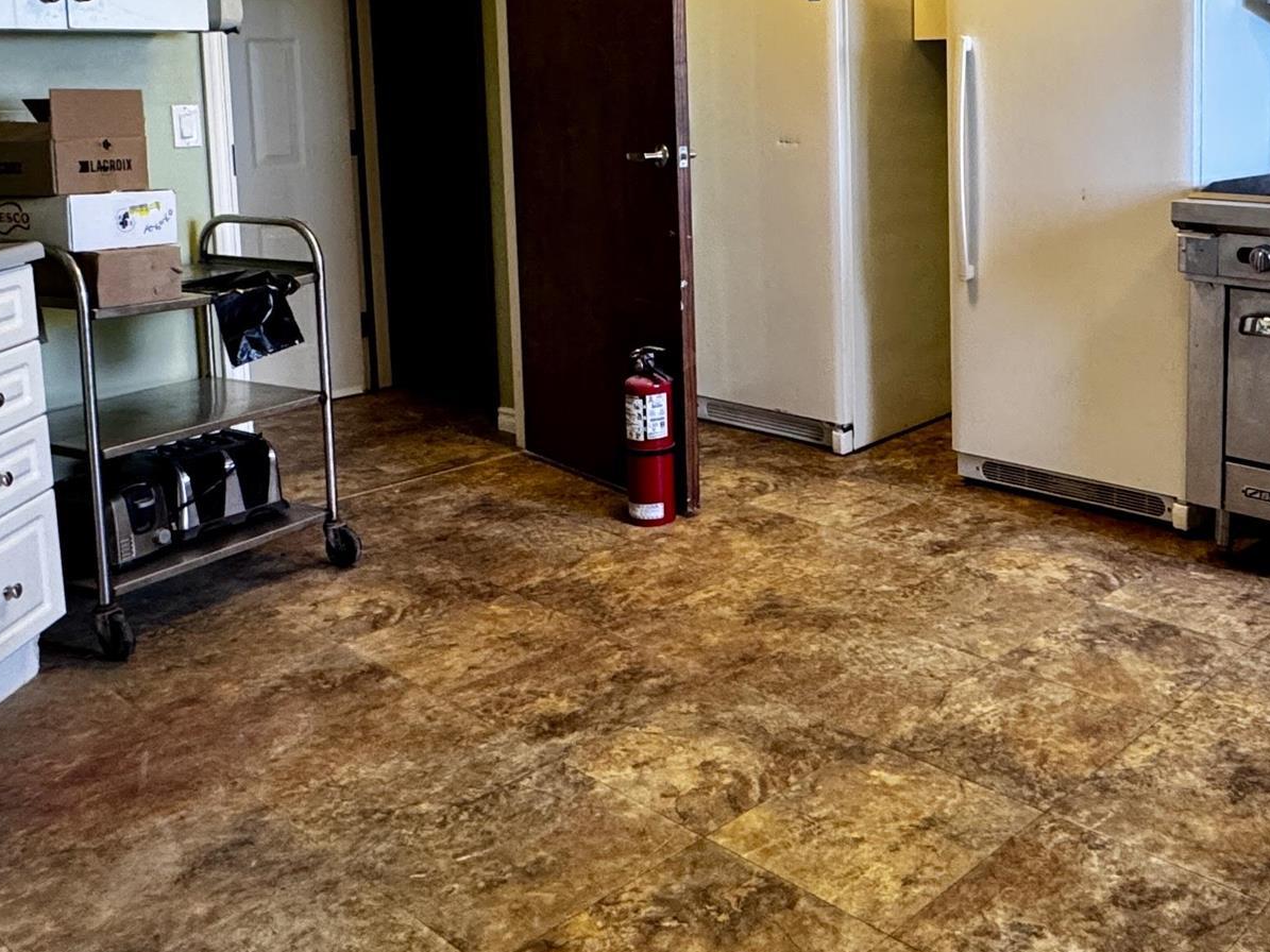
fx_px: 1321
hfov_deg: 49.5
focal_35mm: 36
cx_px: 935
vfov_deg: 38.5
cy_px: 220
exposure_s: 1/60
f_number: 2.2
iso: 320
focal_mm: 2.22
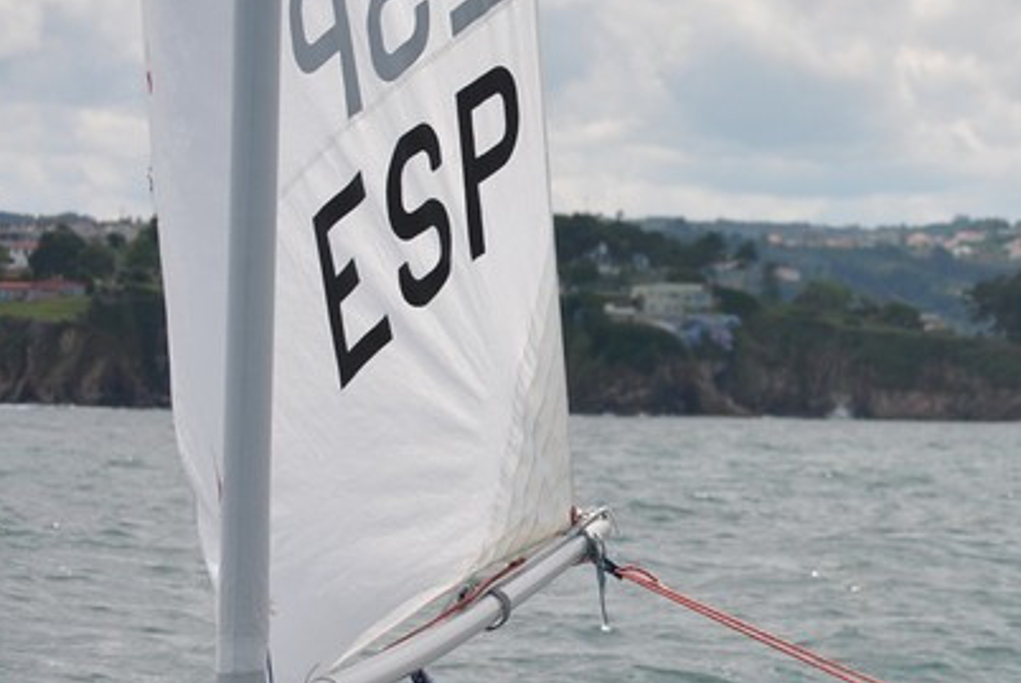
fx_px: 5252
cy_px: 447
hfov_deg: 11.1
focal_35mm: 185
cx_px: 864
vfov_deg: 7.4
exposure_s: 1/640
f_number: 6.3
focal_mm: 62
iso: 100
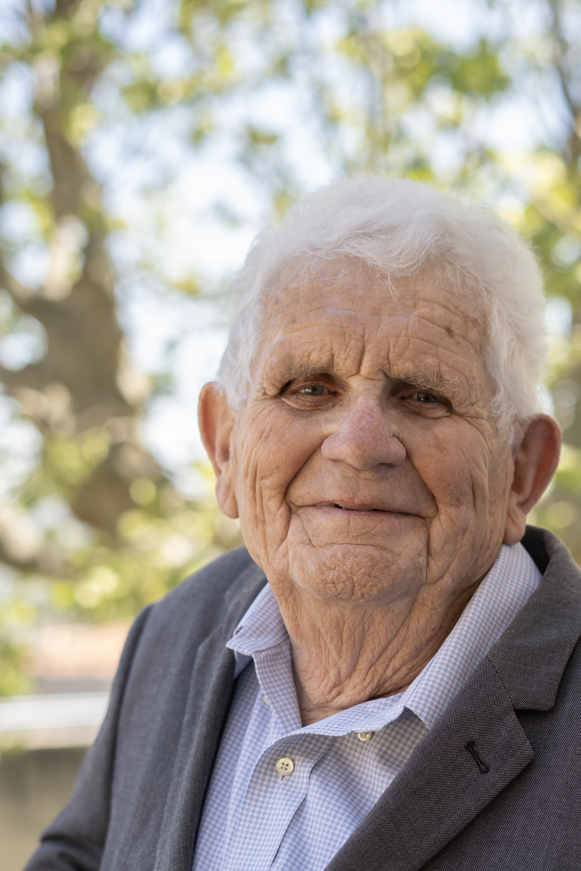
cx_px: 357
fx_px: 1839
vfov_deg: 26.4
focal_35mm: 76
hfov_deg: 17.9
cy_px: 623
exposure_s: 1/250
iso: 100
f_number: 2.8
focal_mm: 50
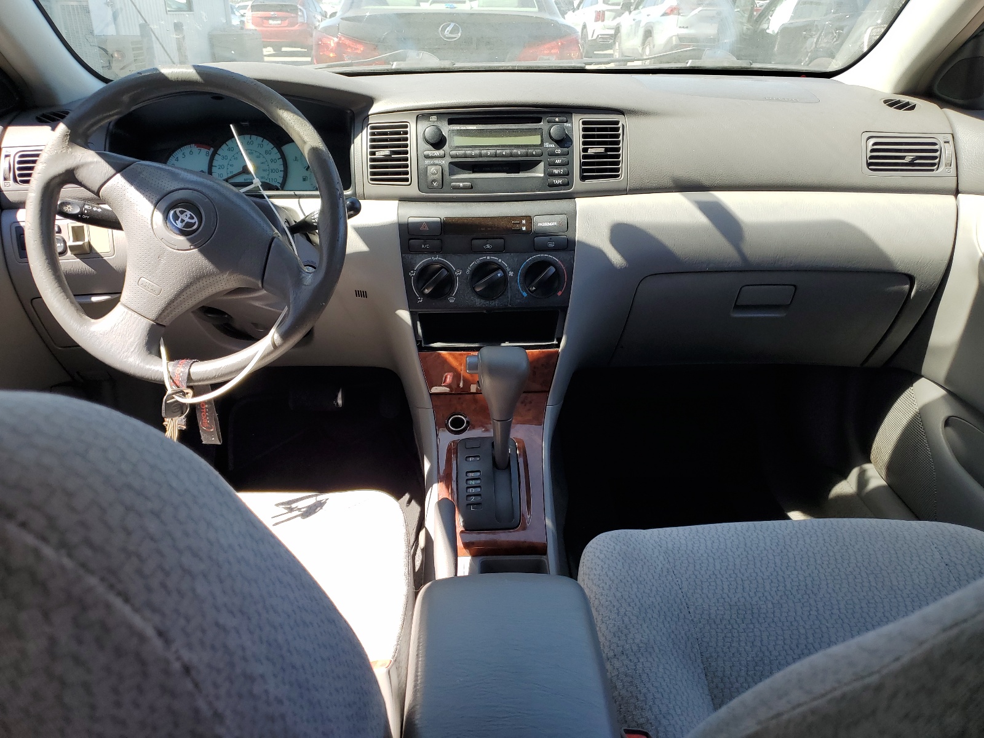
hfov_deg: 67.3
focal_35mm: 26
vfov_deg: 53.1
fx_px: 739
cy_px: 369
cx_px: 492
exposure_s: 1/526
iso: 50
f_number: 1.5
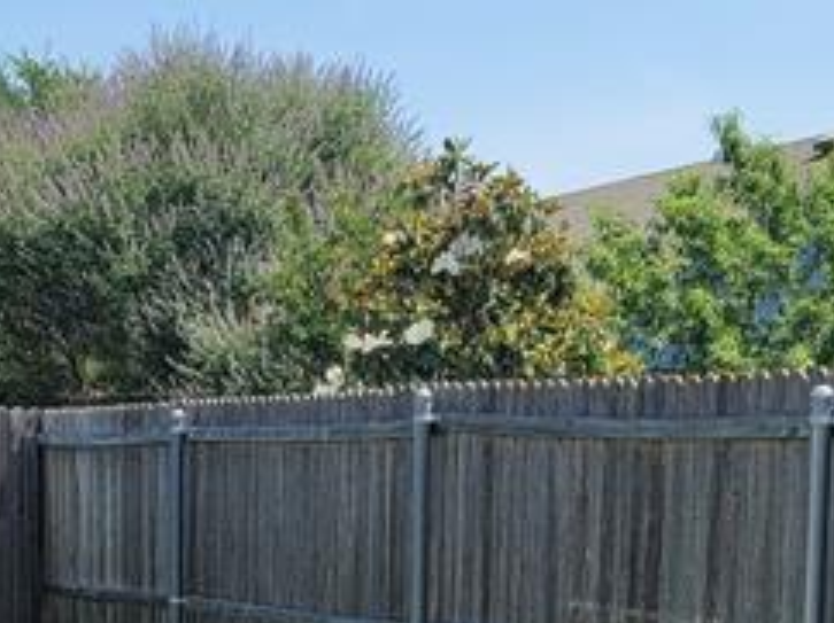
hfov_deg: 18.2
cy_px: 878
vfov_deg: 13.3
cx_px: 38
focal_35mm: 106
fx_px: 2551
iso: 20
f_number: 1.8
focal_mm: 7
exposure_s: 1/713
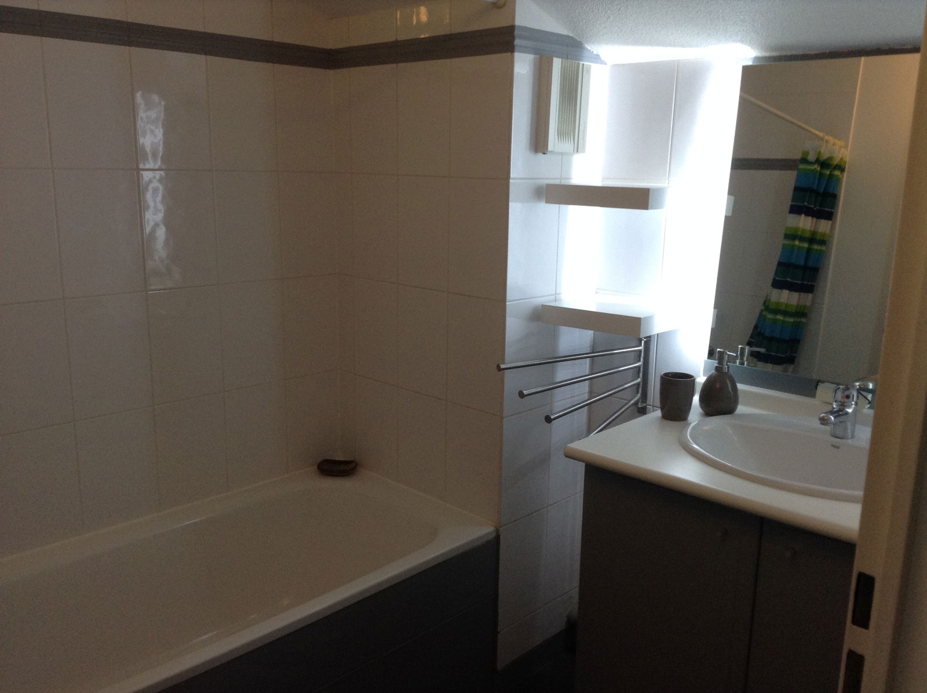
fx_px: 882
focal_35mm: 33
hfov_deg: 55.4
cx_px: 464
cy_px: 346
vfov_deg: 42.8
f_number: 2.4
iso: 64
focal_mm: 3.3
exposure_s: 1/25
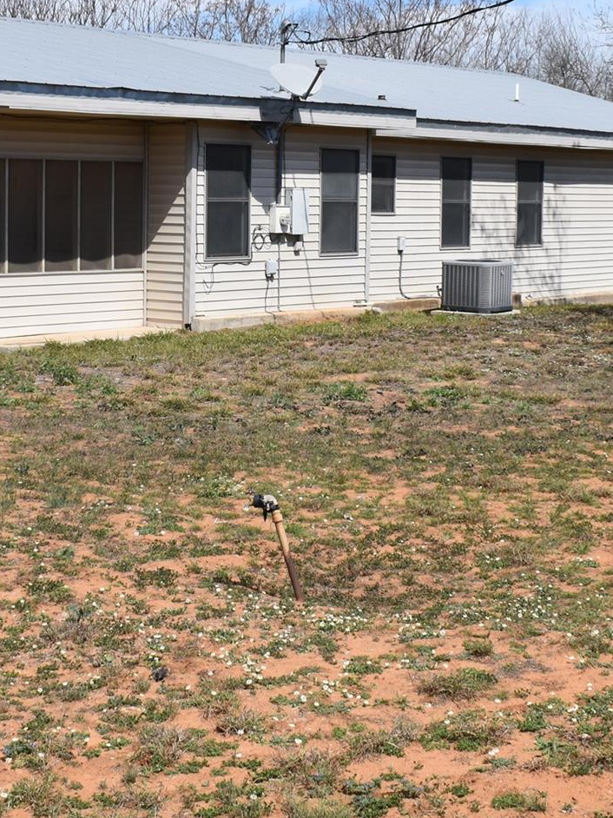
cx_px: 202
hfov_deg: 21.2
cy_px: 283
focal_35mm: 69
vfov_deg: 28.0
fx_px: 1630
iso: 200
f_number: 10
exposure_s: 1/400
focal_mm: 22
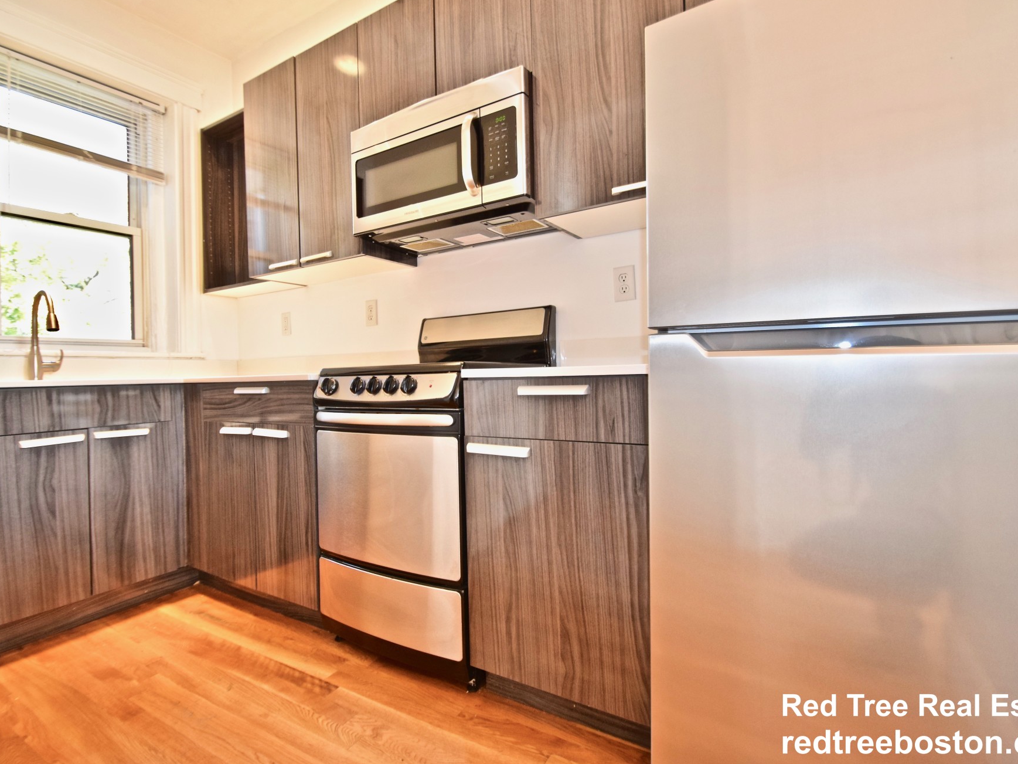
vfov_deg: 74.7
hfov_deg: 91.0
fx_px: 500
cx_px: 484
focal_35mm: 17
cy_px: 367
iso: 640
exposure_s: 1/80
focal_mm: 10
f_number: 4.5
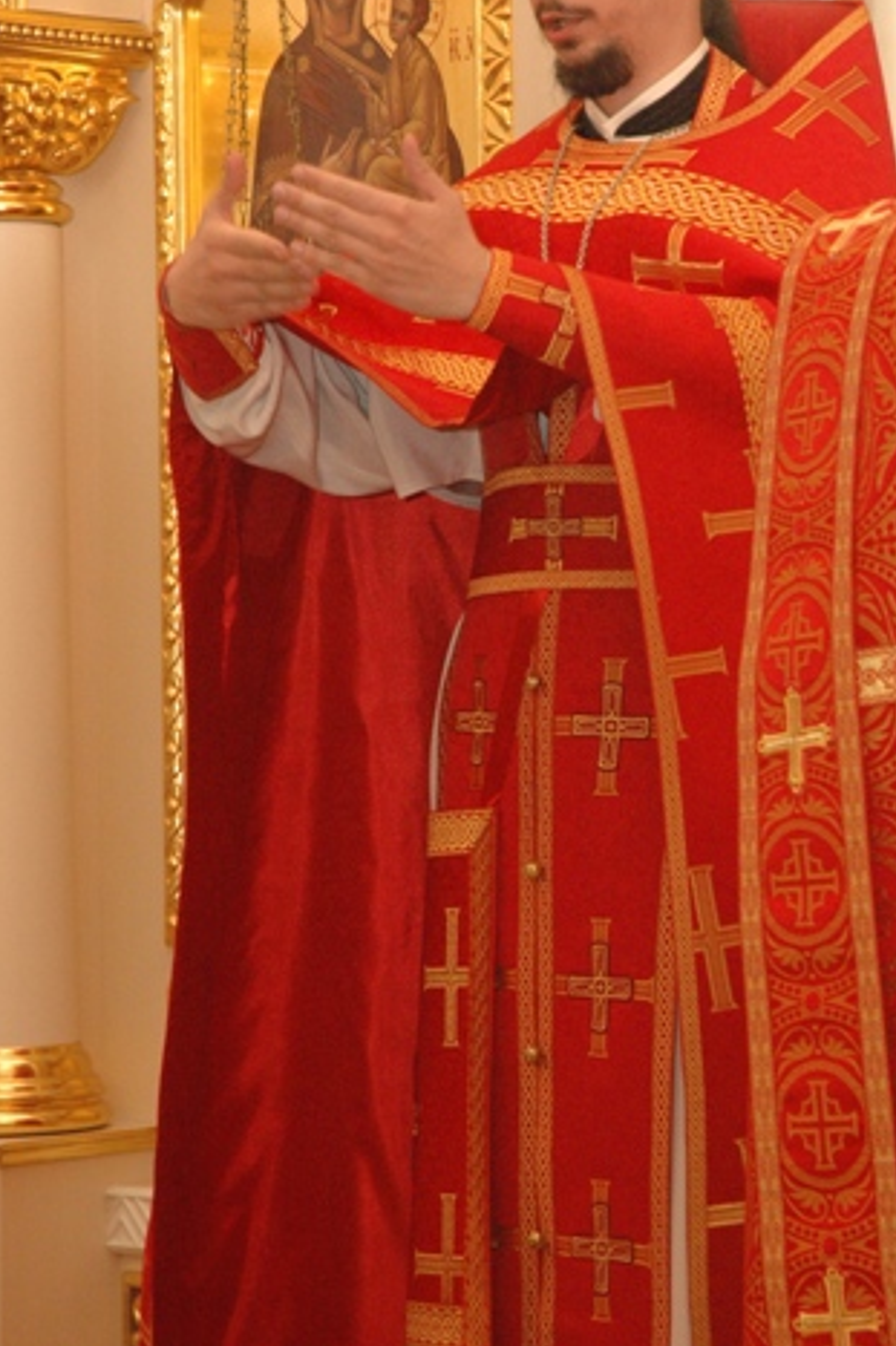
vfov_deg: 14.2
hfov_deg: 9.5
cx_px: 556
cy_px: 467
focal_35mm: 144
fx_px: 5380
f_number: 7.1
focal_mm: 70
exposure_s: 1/100
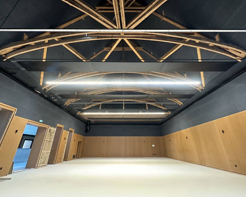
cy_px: 99
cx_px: 125
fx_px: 109
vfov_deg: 84.1
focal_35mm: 15
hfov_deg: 96.8
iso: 500
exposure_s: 1/49
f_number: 2.2
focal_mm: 2.22
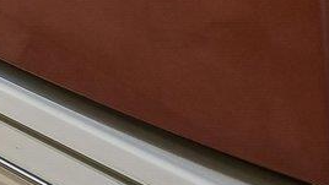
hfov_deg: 9.6
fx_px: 1047
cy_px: -525
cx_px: -819
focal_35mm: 120
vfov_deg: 7.5
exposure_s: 1/8
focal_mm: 10
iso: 400
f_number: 8
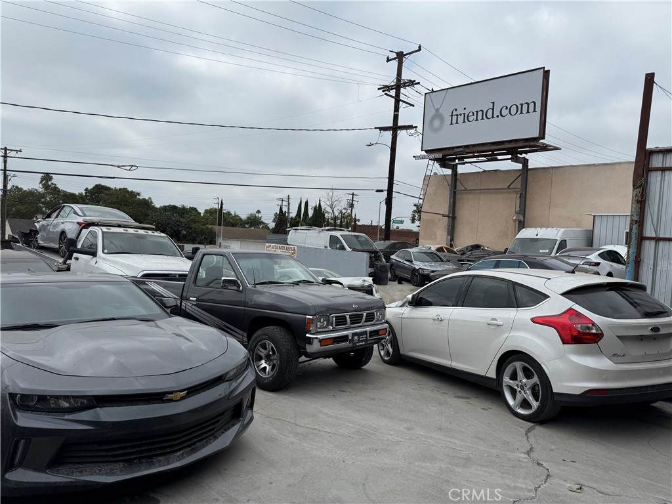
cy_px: 252
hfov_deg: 71.6
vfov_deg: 56.8
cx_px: 336
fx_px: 466
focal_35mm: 24
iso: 80
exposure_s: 1/6173
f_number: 1.78
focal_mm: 6.76
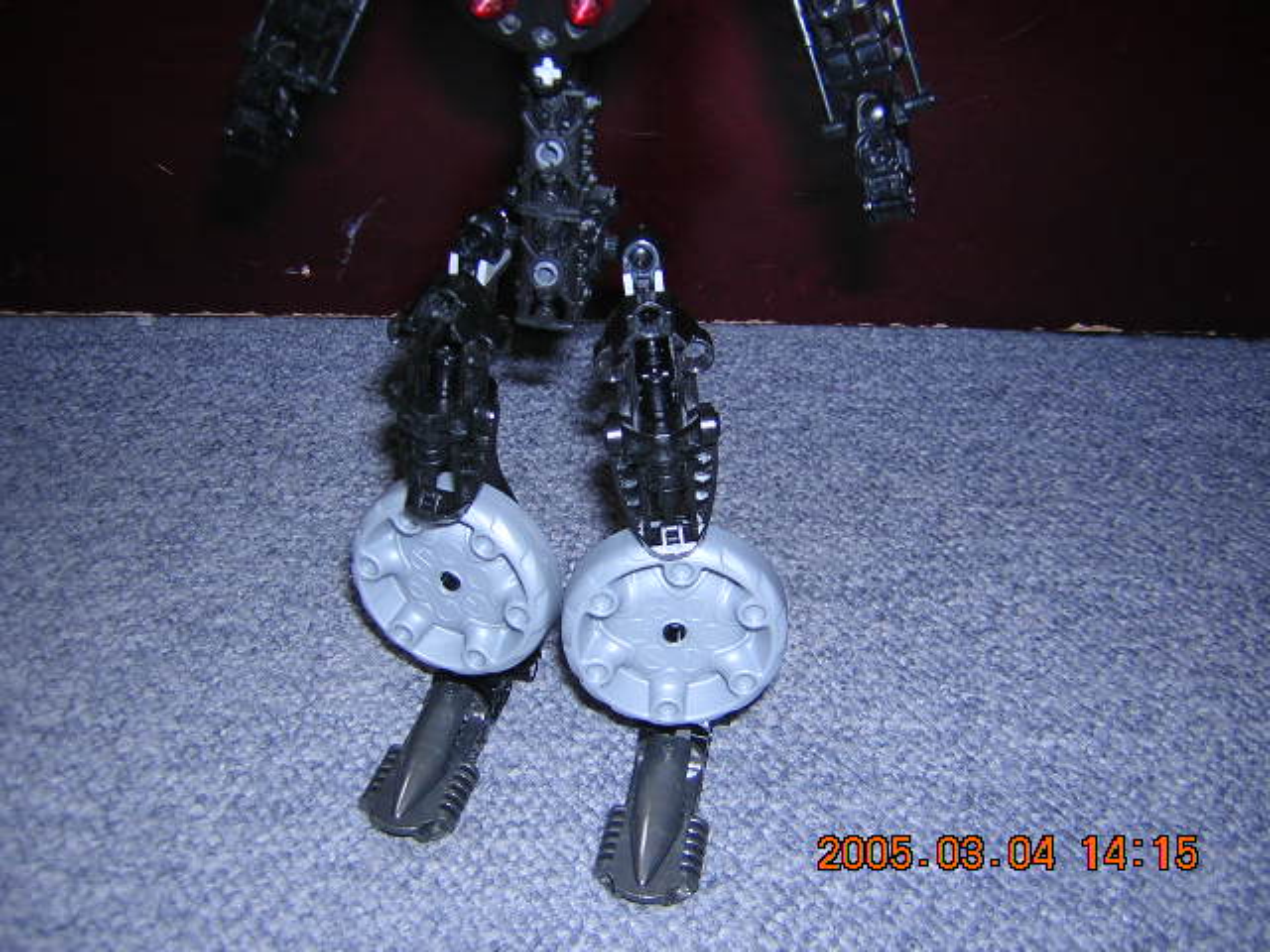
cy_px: 476
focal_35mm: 36
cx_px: 635
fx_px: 1321
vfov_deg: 39.7
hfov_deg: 51.4
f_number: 2.6
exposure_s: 1/60.1
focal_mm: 4.7
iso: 100
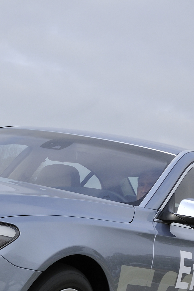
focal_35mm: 113
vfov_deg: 17.9
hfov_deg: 11.9
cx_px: -20
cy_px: 239
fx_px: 913
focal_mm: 30
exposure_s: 1/50
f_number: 16
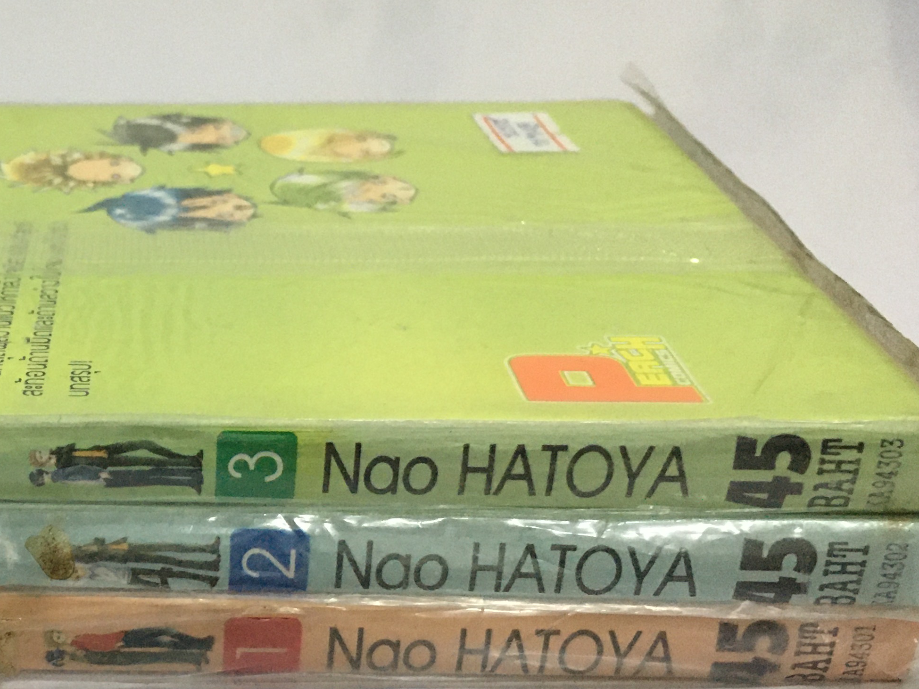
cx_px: 32
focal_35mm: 60
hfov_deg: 30.3
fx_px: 1593
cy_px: 477
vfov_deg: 24.3
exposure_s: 1/20
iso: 200
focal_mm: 4.15
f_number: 2.2
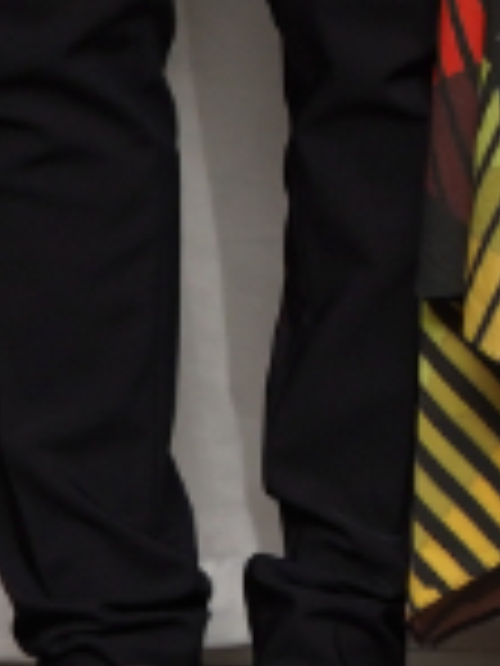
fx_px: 7973
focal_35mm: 414
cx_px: 1662
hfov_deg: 3.5
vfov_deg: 4.7
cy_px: -790
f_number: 4.5
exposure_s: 1/100
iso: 640
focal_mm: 49
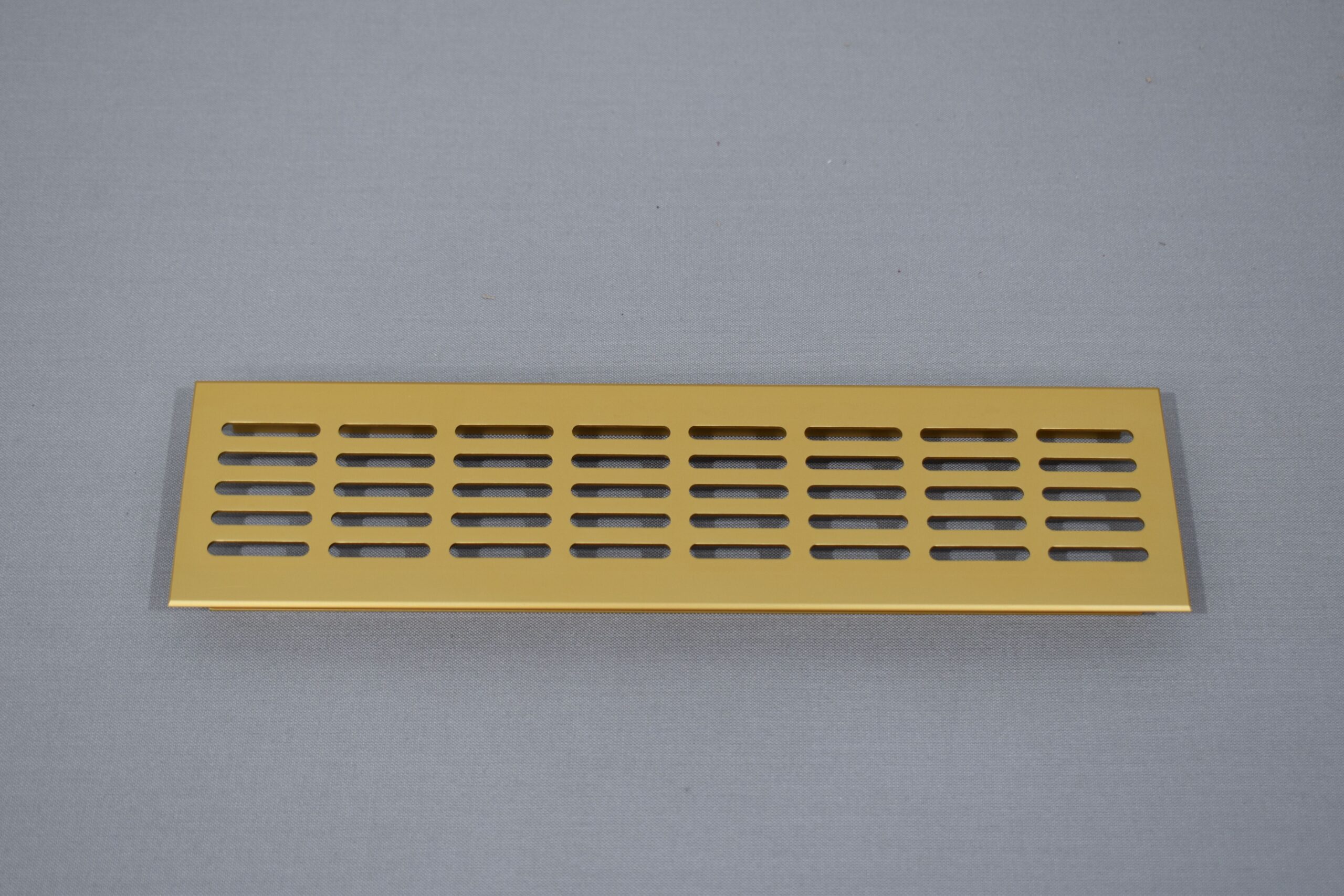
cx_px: 672
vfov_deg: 21.6
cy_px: 448
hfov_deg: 31.9
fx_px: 2352
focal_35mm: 63
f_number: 5.6
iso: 400
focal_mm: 42
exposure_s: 1/125
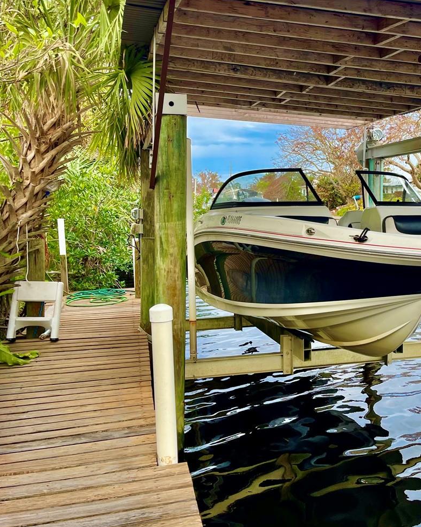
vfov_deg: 45.7
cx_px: 351
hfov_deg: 35.8
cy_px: 234
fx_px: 623
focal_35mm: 40
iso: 32
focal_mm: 5.1
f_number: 1.6
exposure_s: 1/755
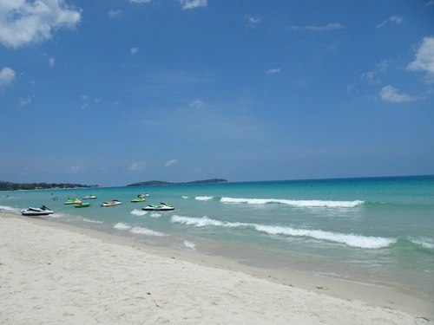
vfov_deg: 56.8
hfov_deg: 71.6
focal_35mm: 24
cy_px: 162
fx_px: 301
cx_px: 217
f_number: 3.5
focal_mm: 4.1
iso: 80
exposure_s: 1/2000
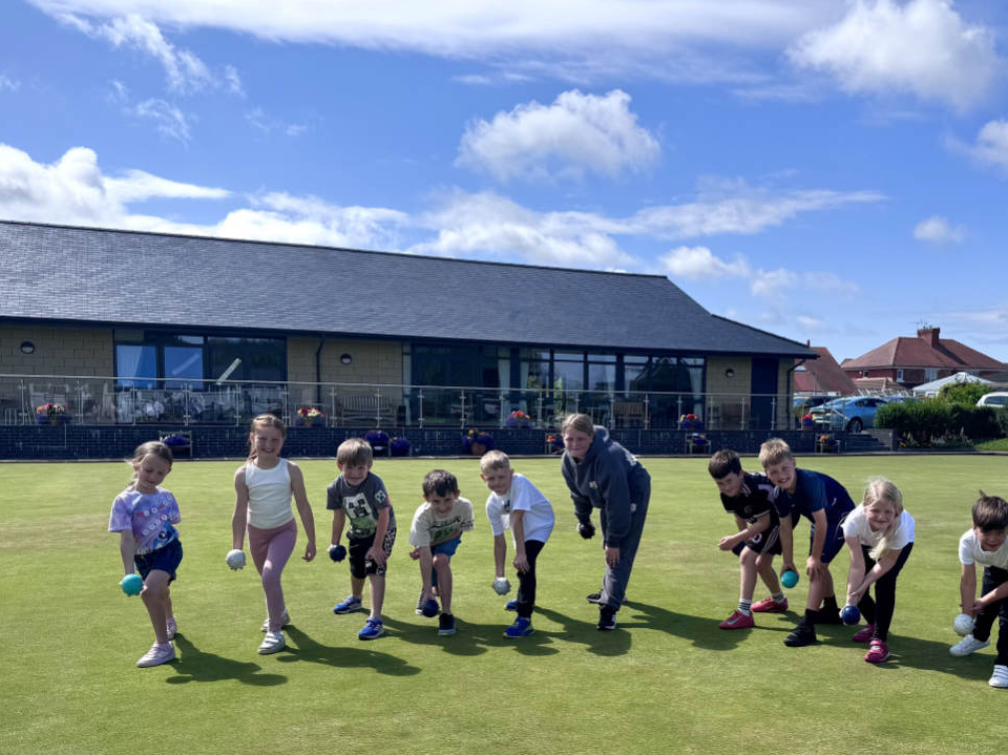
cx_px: 578
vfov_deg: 46.5
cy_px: 457
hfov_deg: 59.7
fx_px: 873
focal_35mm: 30
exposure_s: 1/5814
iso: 80
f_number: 1.8
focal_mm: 6.8
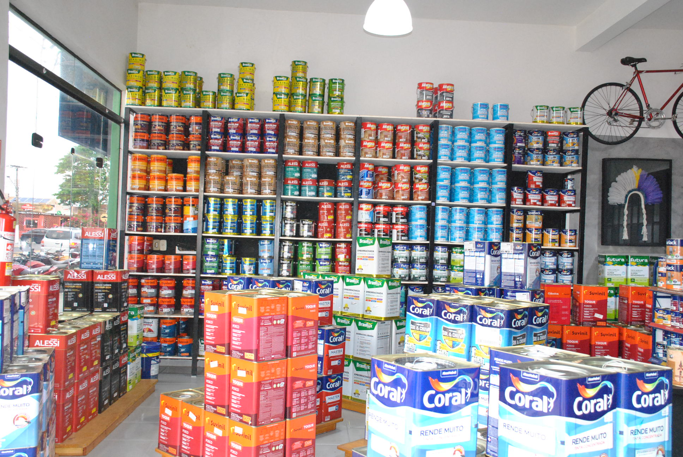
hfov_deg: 53.1
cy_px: 228
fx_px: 684
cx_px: 342
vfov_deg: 37.0
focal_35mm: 36
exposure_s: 1/60
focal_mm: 24
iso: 1600
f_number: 5.6
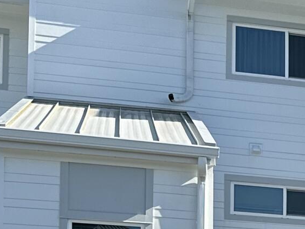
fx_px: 1128
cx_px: 512
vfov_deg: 10.9
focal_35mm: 128
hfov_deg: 14.0
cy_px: 400
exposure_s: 1/2967
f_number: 1.78
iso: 80
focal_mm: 6.86
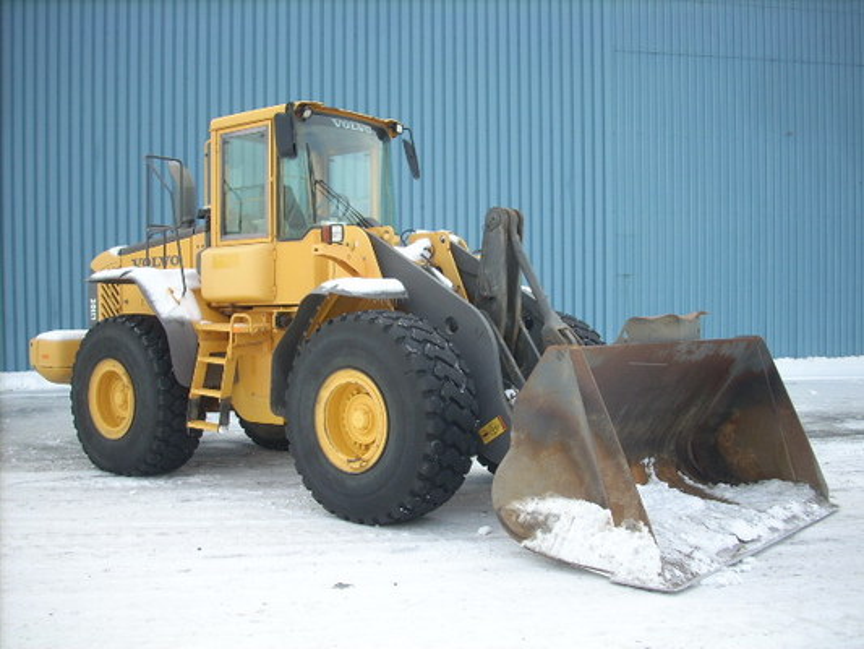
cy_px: 324
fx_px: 924
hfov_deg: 50.1
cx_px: 432
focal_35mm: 37
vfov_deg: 38.7
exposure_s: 1/201
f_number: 2.8
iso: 64
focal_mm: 6.2
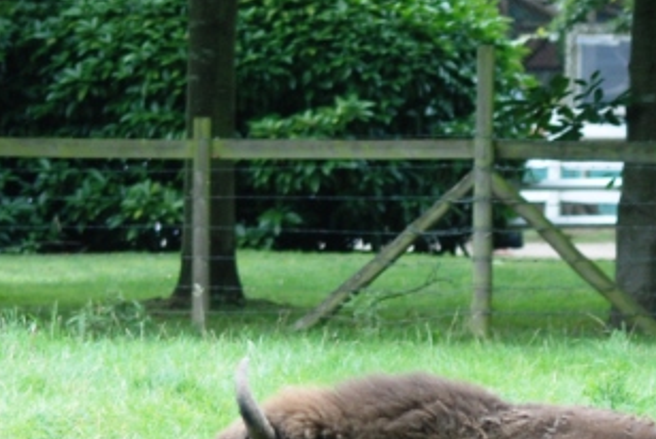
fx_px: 9101
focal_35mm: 499
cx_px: 398
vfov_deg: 2.8
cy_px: 397
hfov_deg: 4.1
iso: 320
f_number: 4.2
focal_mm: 100
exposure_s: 1/125
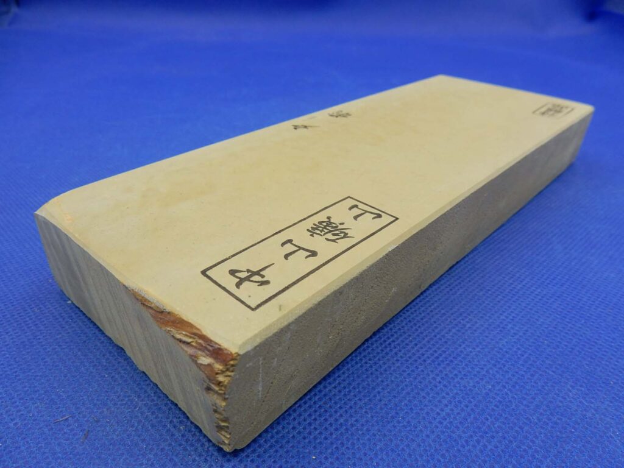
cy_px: 234
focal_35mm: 25
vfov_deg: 54.9
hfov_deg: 69.4
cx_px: 312
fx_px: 451
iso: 125
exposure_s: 1/100
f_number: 3.7
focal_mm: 4.5
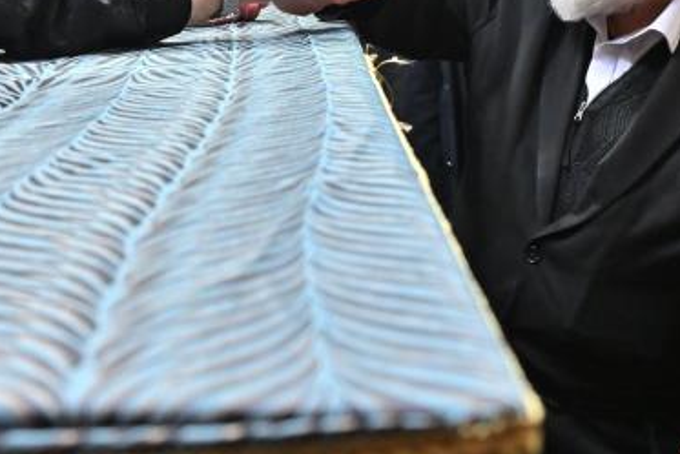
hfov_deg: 23.7
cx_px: 195
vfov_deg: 15.7
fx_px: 1606
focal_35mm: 85
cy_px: -30
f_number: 4
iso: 1600
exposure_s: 1/160
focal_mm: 31
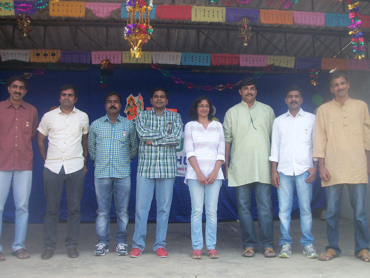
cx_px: 178
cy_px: 128
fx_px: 428
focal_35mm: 40
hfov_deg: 46.8
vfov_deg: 35.9
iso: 80
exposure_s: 1/320
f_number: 2.9
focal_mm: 5.7
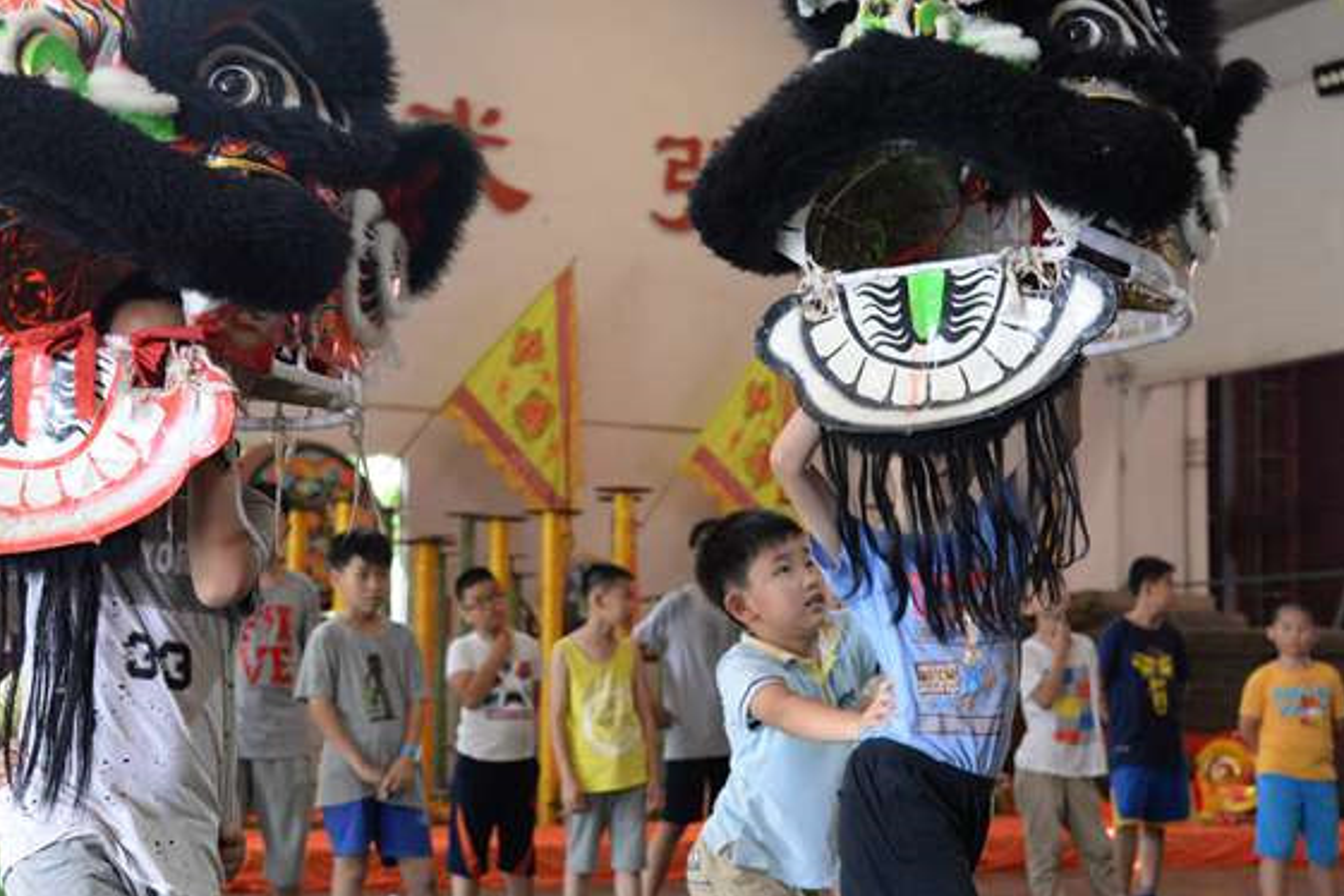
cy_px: 564
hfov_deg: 32.7
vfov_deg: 22.2
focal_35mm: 61
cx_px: 482
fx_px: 2277
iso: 1600
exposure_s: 1/100
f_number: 4
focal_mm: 38
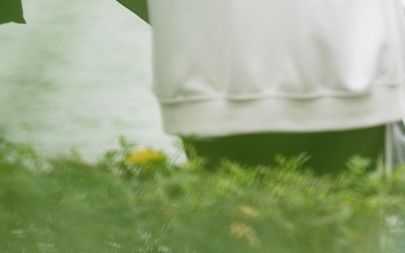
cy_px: -212
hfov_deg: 3.1
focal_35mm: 686
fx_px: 7569
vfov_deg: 1.9
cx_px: 392
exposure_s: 1/320
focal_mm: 180
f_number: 2.8
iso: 200
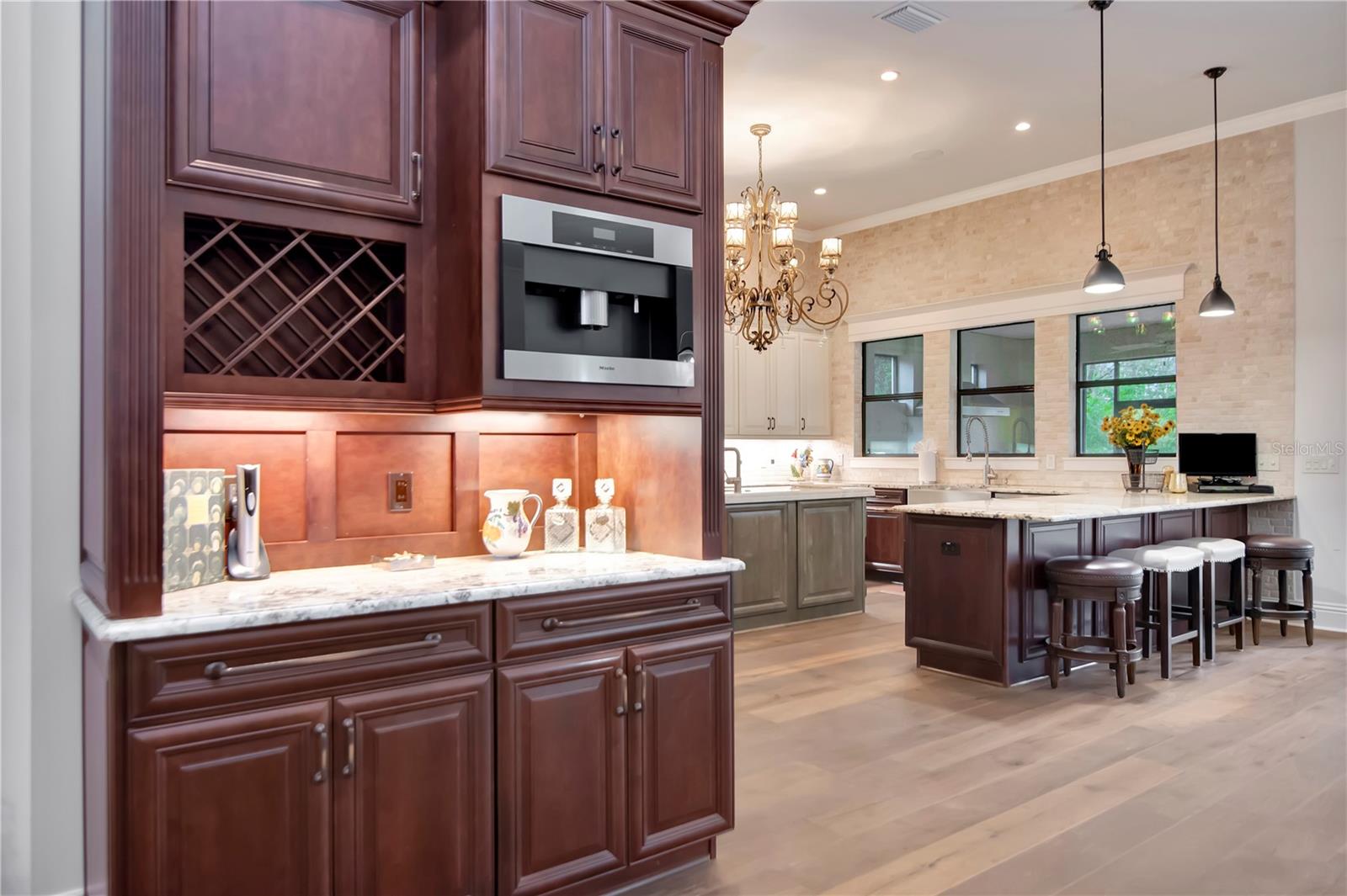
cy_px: 448
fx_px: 841
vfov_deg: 56.1
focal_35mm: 22
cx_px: 674
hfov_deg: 77.4
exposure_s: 1/10
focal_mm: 15
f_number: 6.3
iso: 1000
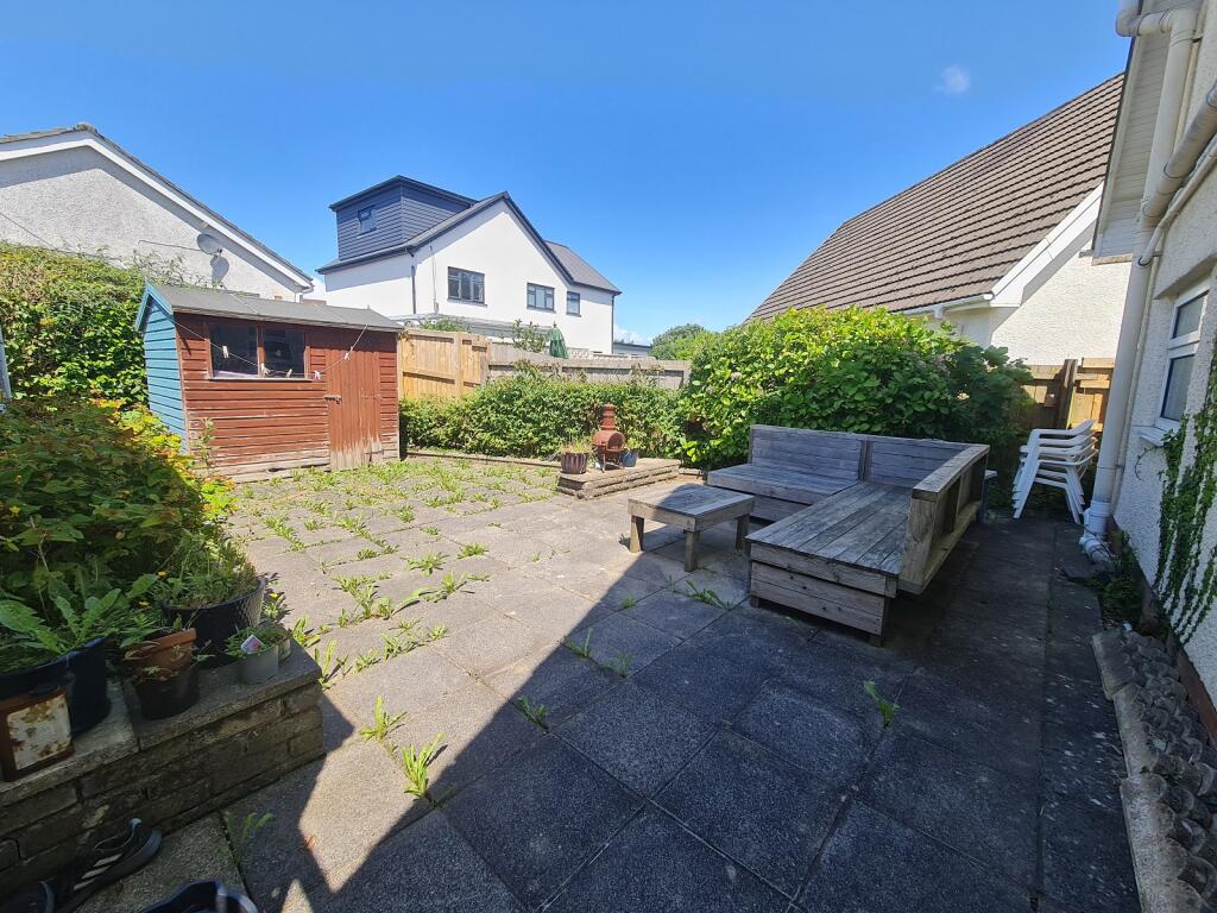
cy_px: 456
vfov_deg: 89.9
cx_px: 608
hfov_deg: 106.2
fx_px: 457
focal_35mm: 13
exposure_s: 1/966
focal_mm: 2.2
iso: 64
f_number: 2.2
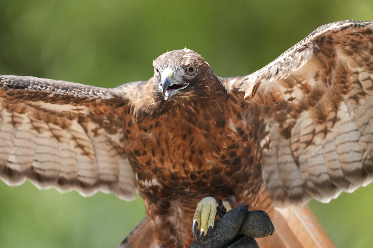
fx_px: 6216
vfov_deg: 2.3
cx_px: 186
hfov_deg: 3.4
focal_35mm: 600
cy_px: 124
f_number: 5.6
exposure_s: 1/3200
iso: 3200
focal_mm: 600
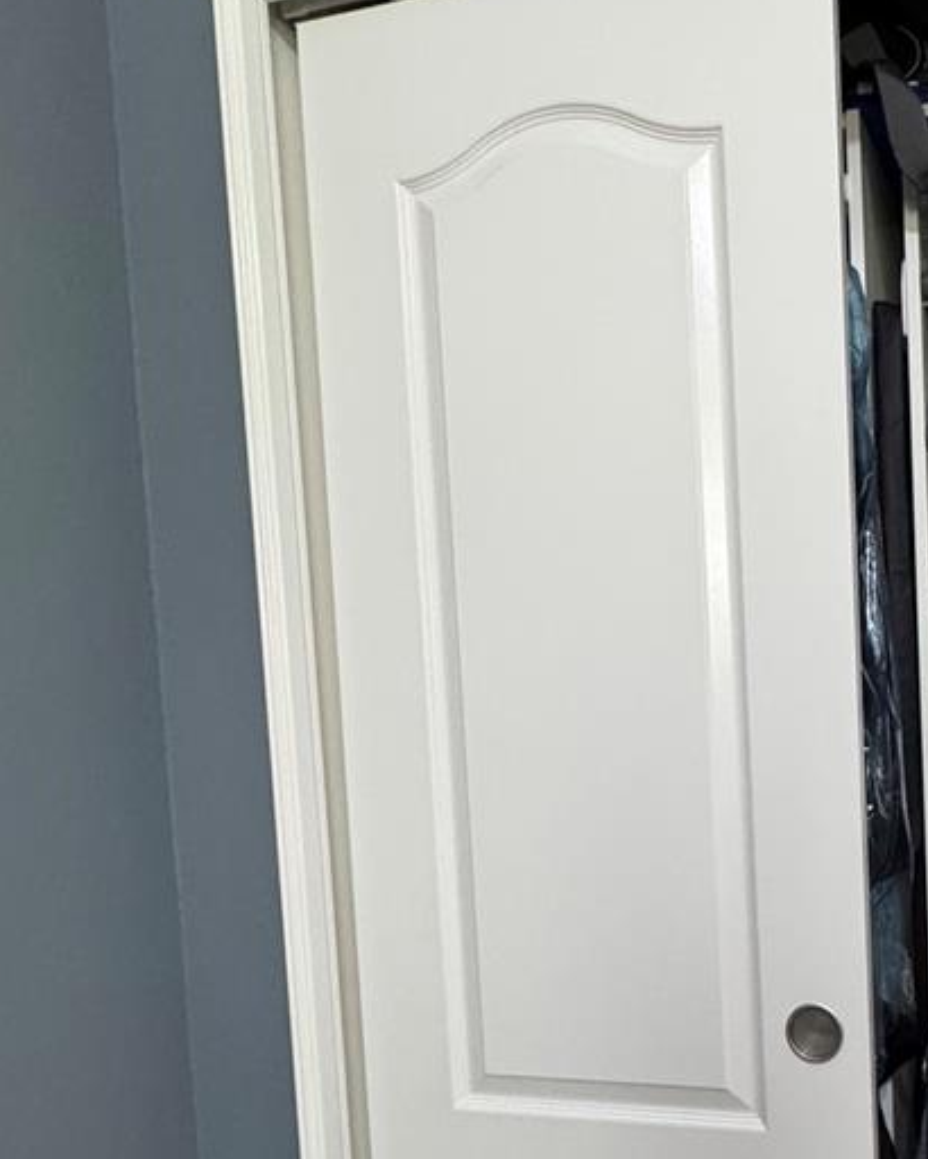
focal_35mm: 32
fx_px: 1098
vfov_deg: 54.8
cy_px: 747
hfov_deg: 42.7
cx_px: 799
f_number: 2.2
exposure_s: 1/60
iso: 500
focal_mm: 2.22
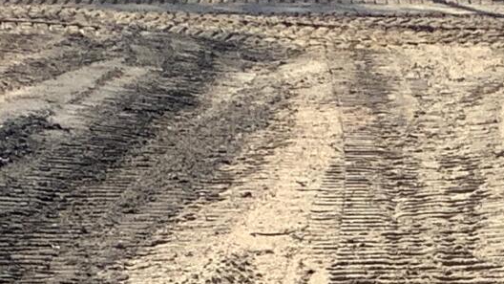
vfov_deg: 6.2
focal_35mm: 192
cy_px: 528
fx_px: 2566
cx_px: 408
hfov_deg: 11.2
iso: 25
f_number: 2.4
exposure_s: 1/1359
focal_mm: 3.3
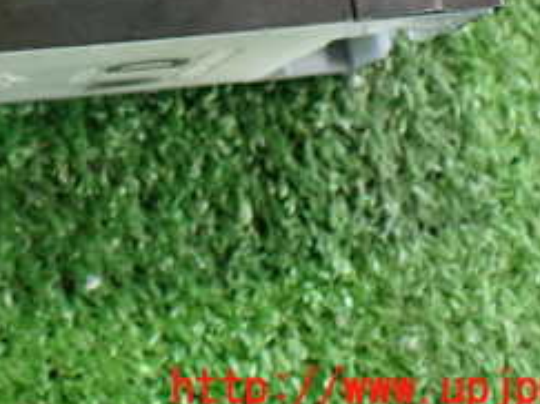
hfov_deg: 25.1
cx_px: 7
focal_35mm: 74
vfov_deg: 18.8
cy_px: -82
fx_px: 1154
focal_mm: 5.4
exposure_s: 1/80
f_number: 2.3
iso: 800
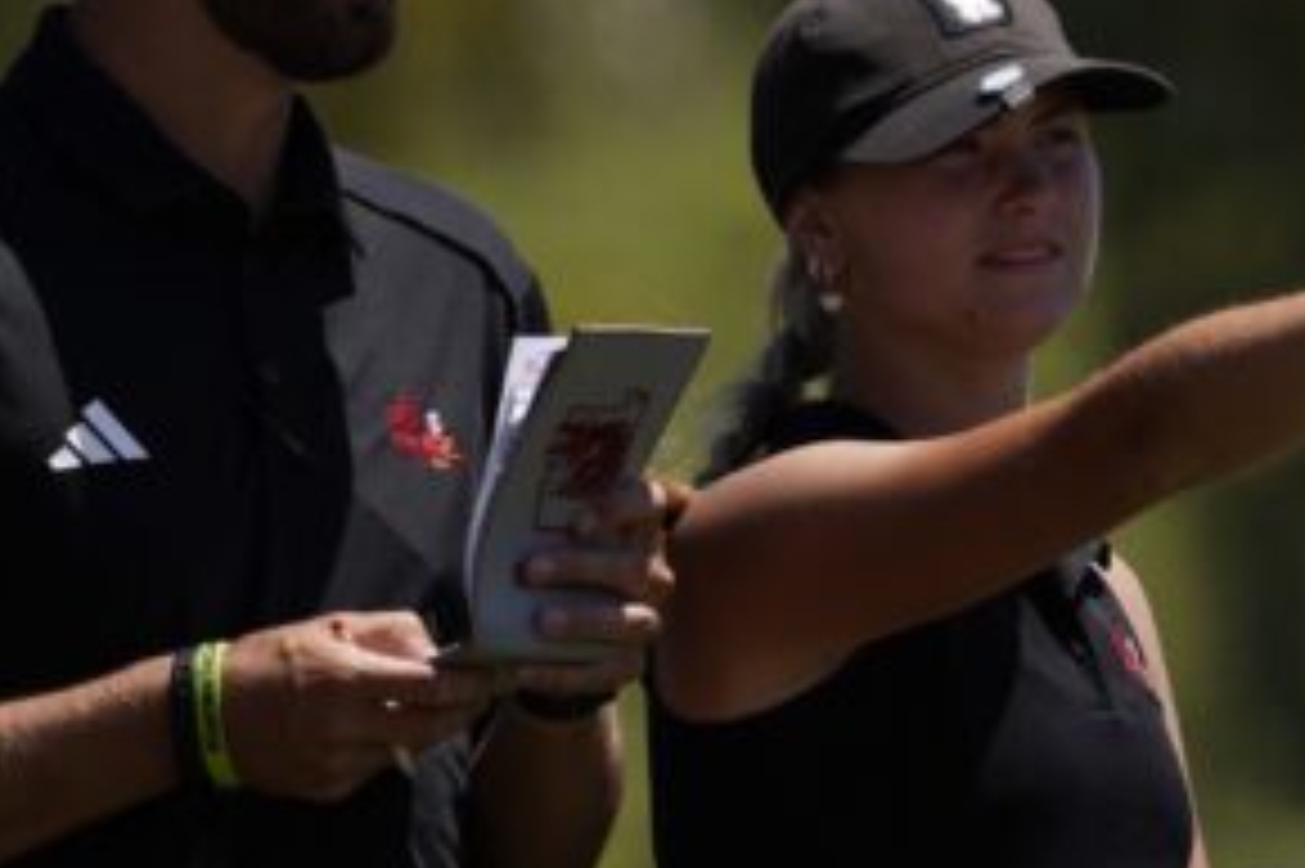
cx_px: 837
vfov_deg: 1.1
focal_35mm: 1308
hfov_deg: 1.6
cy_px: 465
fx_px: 47386
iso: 200
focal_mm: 600
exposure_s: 1/500
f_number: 9
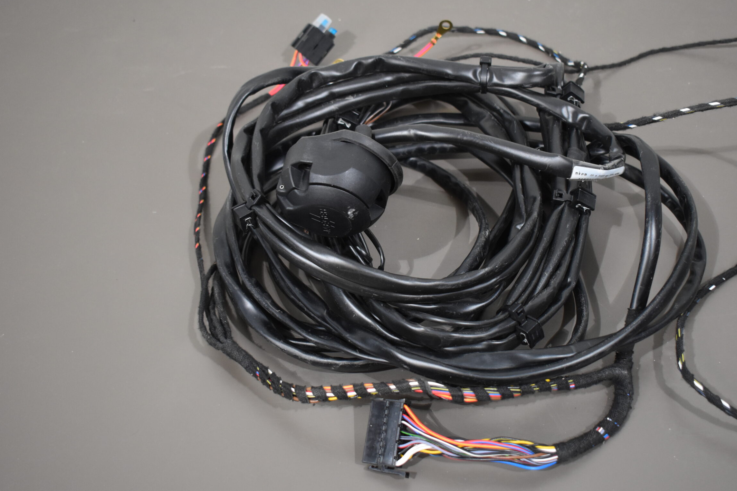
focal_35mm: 47
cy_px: 245
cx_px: 396
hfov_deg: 41.9
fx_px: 962
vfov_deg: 28.6
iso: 1100
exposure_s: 1/125
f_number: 4.2
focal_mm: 28
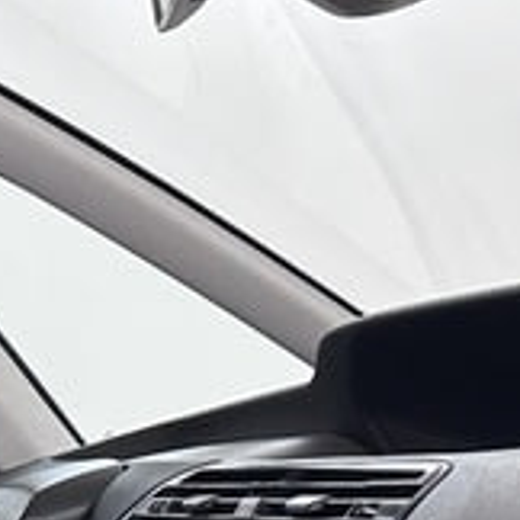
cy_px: 923
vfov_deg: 13.4
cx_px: -93
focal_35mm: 118
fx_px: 2005
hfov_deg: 14.3
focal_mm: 6.86
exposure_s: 1/100
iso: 125
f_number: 1.78
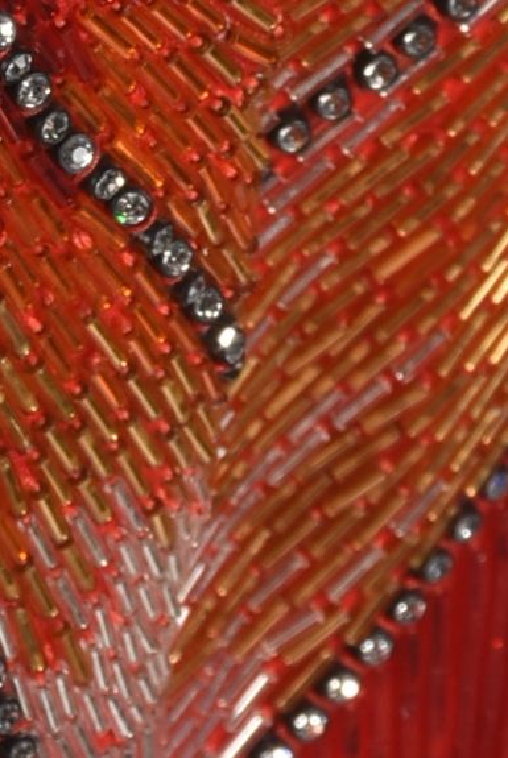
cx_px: -181
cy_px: -496
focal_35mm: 624
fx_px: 13167
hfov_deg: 2.2
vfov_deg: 3.3
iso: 320
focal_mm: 80
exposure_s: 1/125
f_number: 13
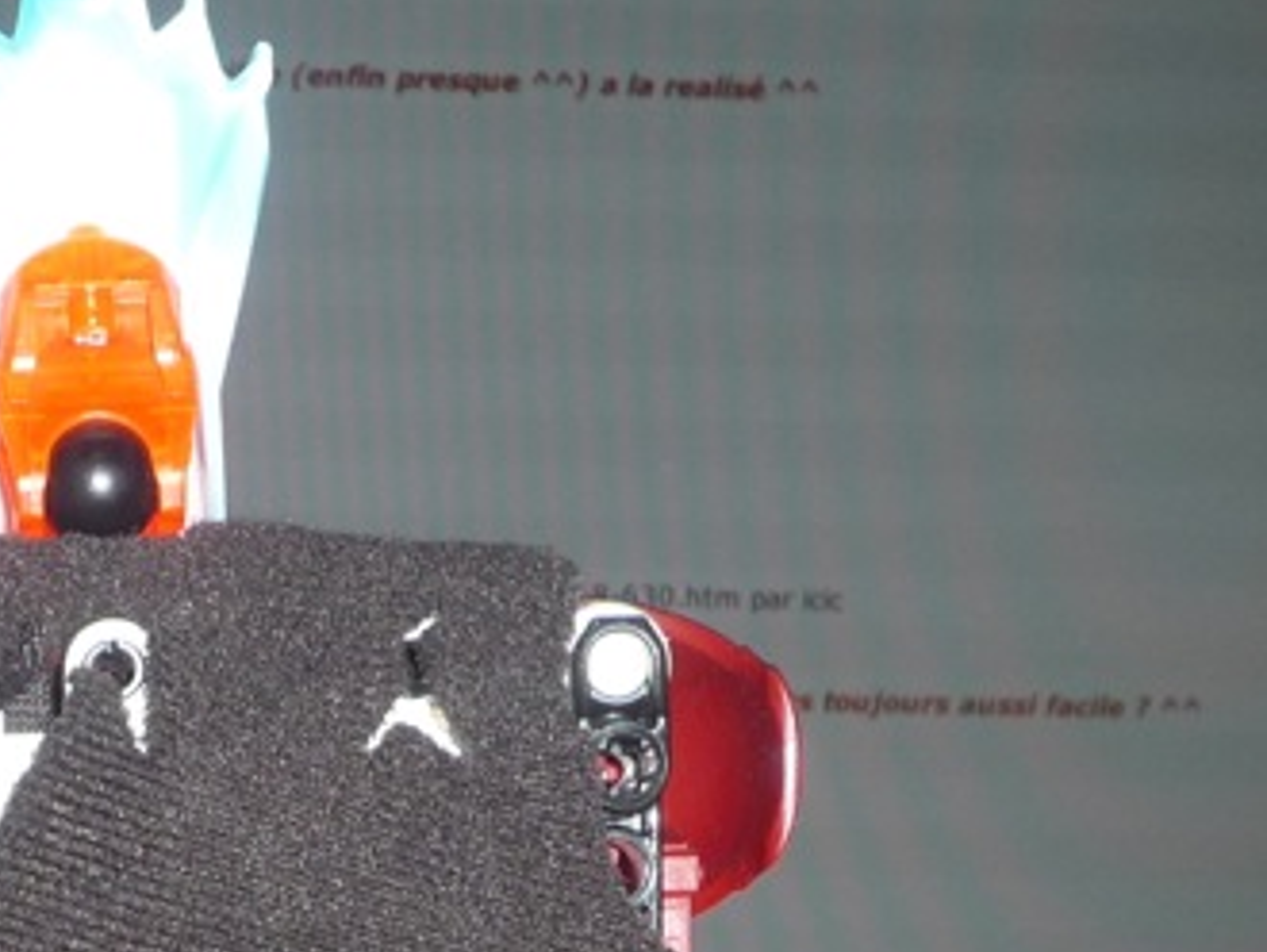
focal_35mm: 100
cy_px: 1347
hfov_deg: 19.0
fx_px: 3663
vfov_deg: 14.0
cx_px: -31
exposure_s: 1/30
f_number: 4
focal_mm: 5.8
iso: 100
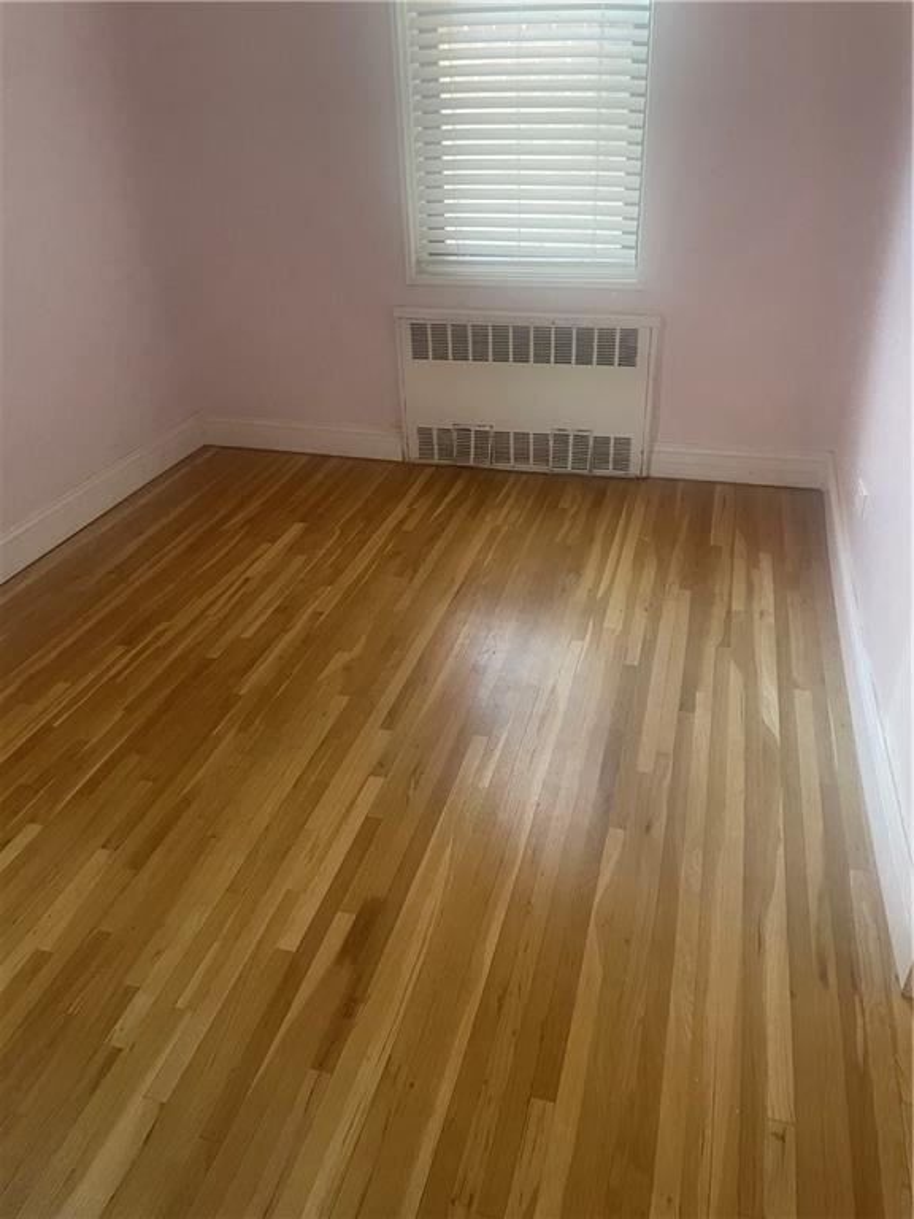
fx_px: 915
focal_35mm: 26
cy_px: 610
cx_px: 457
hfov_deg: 53.1
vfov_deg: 67.3
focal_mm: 4.2
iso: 320
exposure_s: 1/60
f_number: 1.6
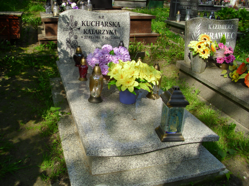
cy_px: 93
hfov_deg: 52.6
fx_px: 252
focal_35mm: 35
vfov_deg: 40.7
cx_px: 124
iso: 50
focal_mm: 6.2
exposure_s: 1/490
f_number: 3
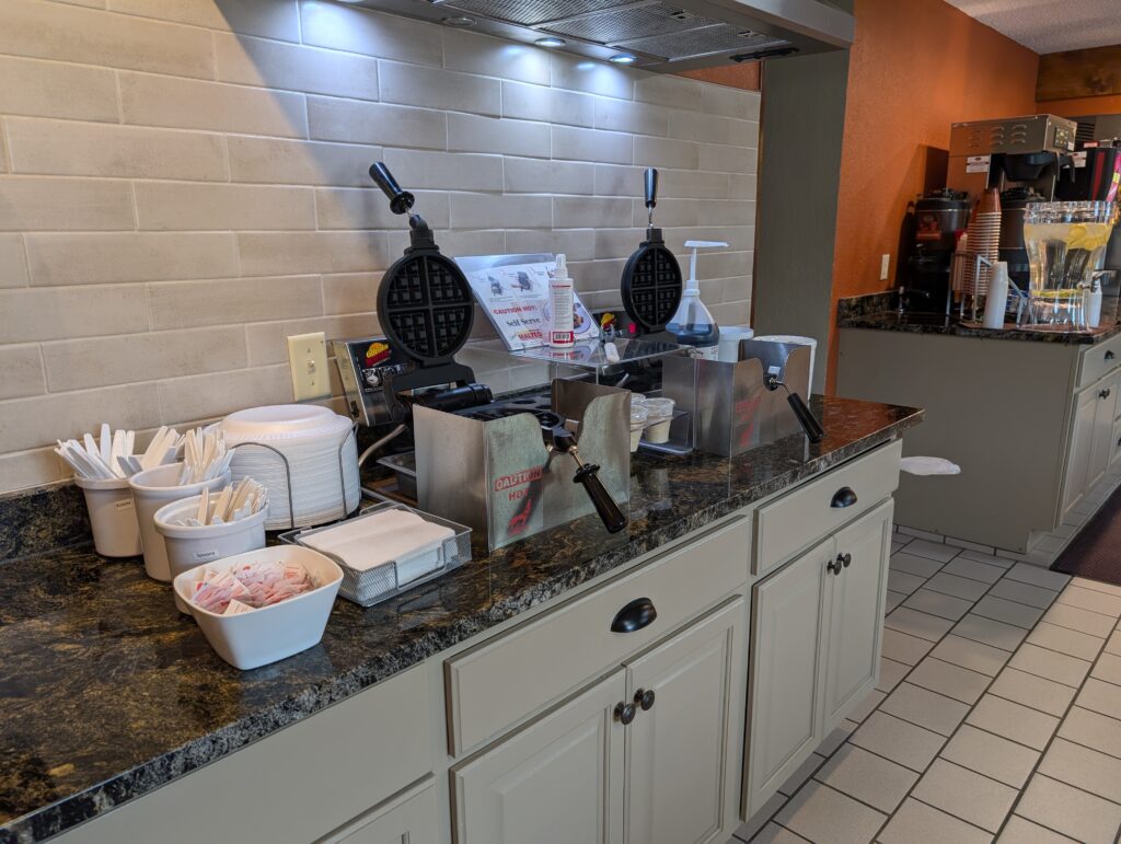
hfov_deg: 71.5
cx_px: 560
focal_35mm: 24
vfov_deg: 56.9
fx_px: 778
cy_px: 422
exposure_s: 1/74.9
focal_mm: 6.9
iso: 22
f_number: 1.68
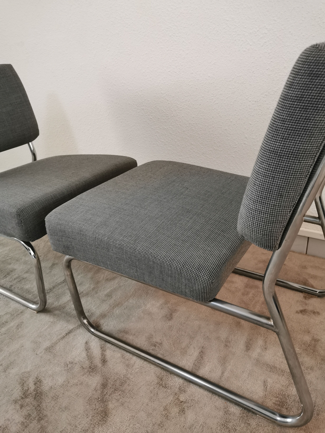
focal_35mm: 27
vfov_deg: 65.3
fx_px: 338
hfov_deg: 51.4
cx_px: 162
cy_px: 216
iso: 400
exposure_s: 1/33.3
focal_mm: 5.58
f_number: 1.8
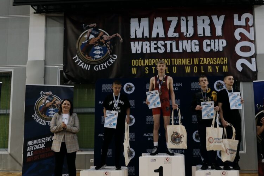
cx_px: 141
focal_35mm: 37
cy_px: 92
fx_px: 271
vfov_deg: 35.9
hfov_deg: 51.9
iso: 800
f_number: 3.2
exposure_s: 1/125
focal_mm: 18
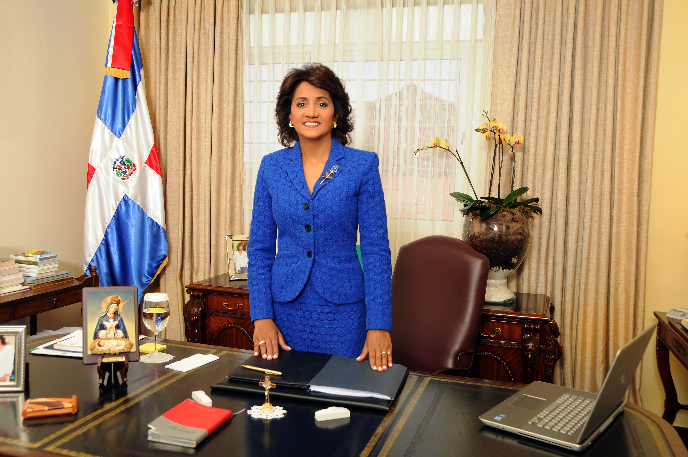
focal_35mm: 33
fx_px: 630
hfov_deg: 57.3
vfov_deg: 39.9
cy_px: 228
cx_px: 344
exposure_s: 1/250
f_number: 7.1
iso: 200
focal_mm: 22
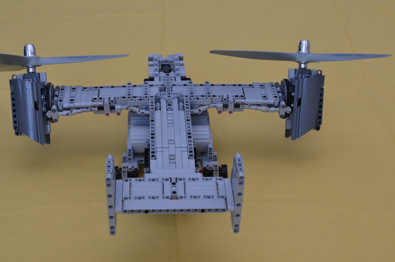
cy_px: 129
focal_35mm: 67
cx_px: 183
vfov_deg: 20.2
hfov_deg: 30.1
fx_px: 734
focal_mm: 38
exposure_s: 1/60
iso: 400
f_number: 6.3
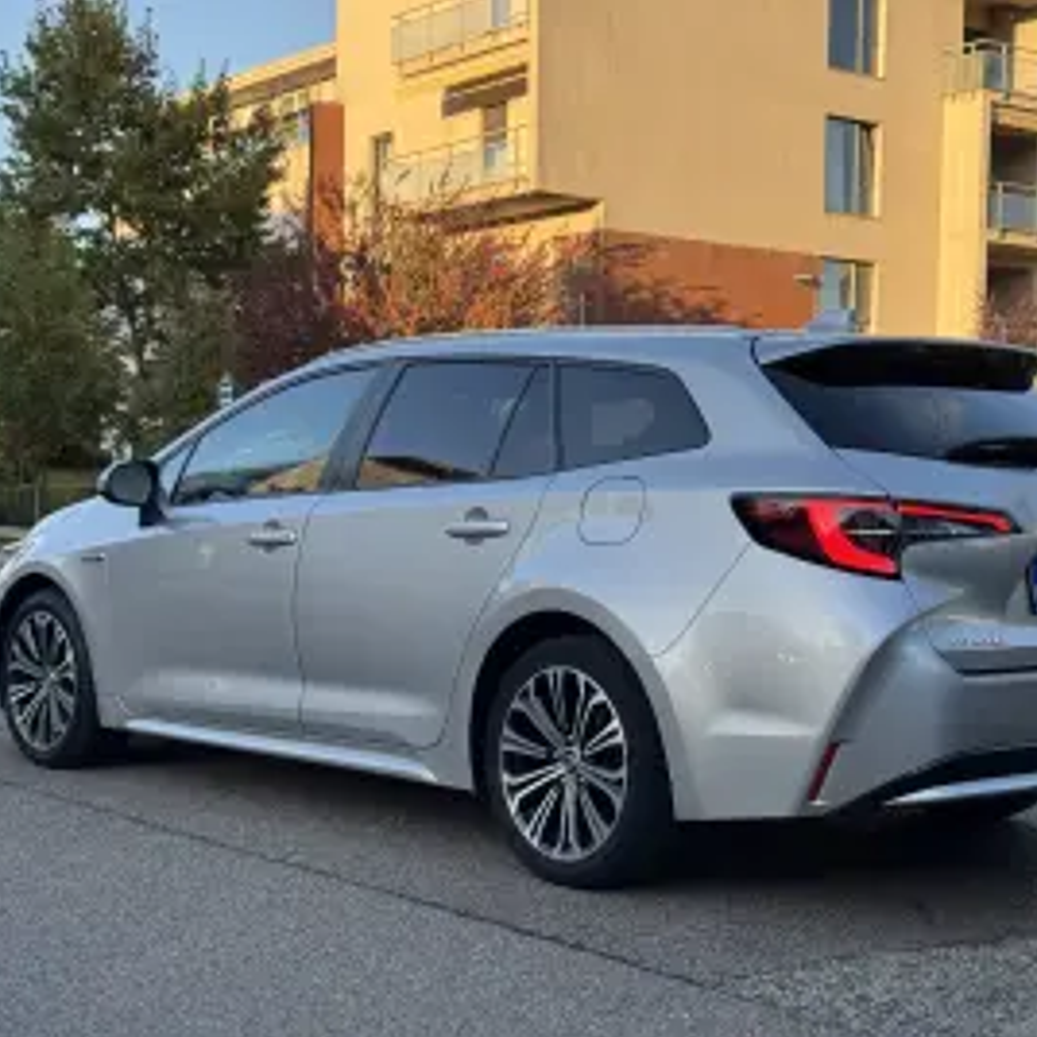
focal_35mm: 57
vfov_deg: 30.0
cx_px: 623
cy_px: 518
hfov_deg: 30.0
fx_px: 1932
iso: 64
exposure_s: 1/488
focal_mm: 6.76
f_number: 1.78
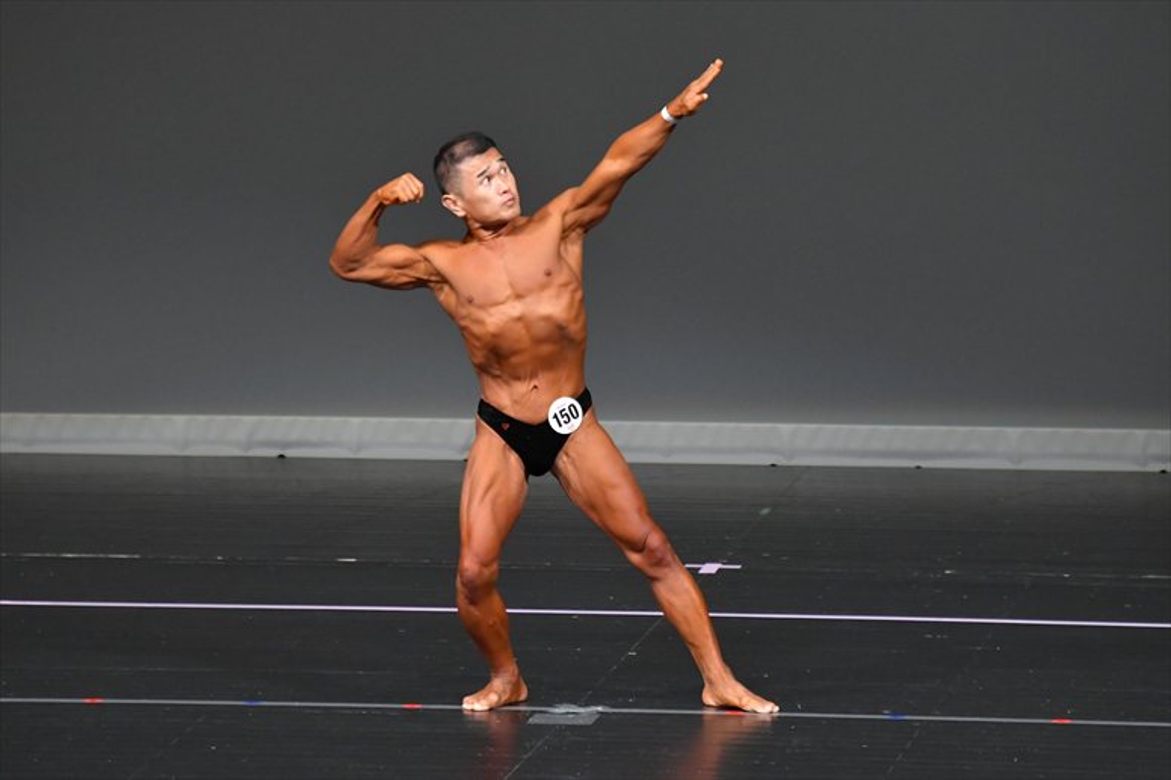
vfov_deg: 4.4
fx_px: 10241
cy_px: 390
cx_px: 586
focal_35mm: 315
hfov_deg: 6.5
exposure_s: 1/400
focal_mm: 210
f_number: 5.6
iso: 4000
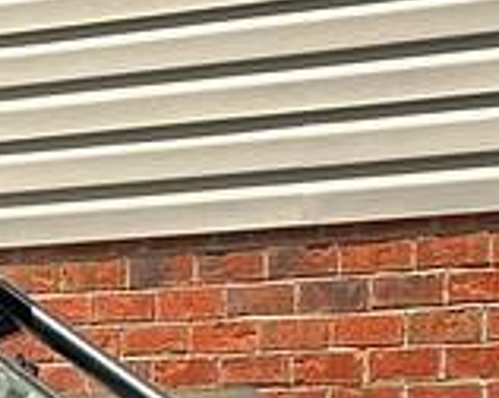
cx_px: -417
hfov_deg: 6.4
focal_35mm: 297
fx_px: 4381
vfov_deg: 5.1
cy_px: 682
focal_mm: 6.86
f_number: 1.78
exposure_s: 1/1145
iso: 64
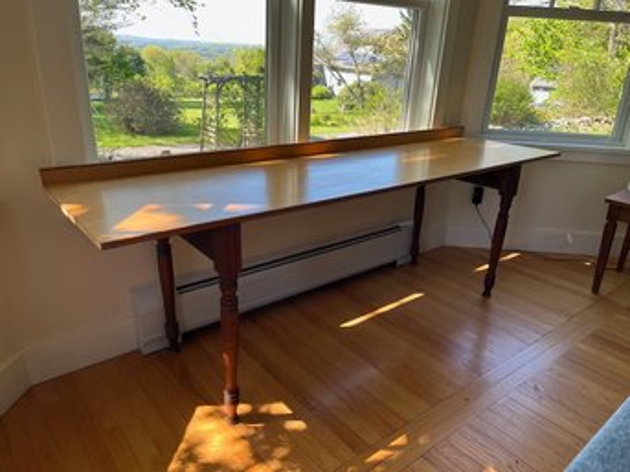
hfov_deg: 67.3
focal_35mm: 26
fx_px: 473
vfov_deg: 53.0
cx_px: 315
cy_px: 236
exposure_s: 1/169
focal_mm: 5.1
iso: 40
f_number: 1.6
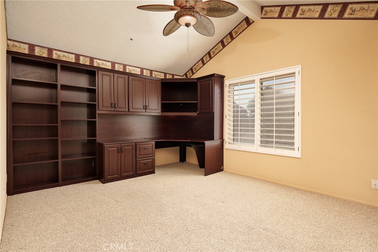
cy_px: 126
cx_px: 189
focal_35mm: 18
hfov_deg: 90.3
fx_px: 188
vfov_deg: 67.6
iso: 400
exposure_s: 1/200
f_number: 11
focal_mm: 17.9
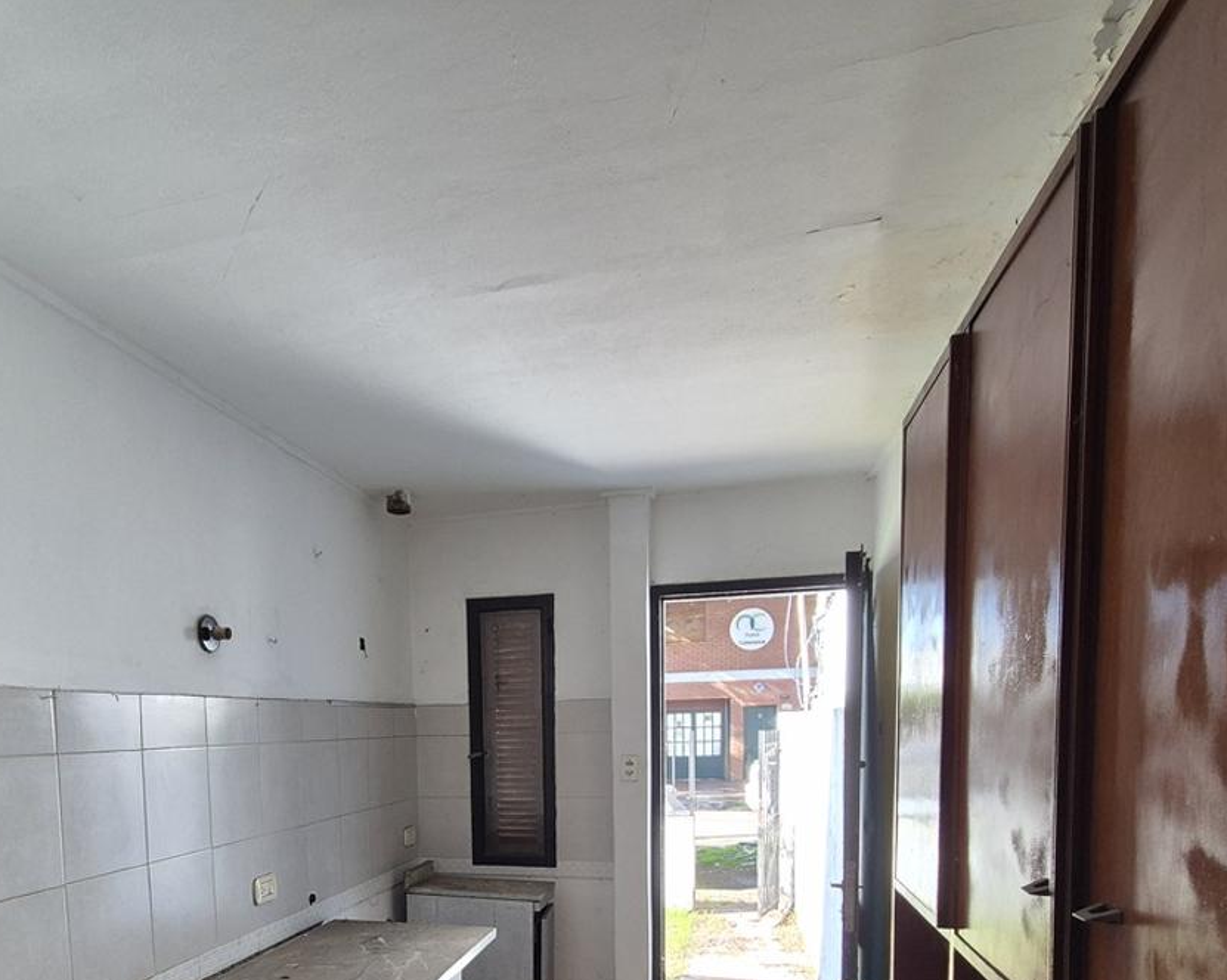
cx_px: 452
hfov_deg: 73.7
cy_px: 796
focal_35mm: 22
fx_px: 799
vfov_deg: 57.9
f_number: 2.2
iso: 80
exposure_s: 1/100
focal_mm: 2.2
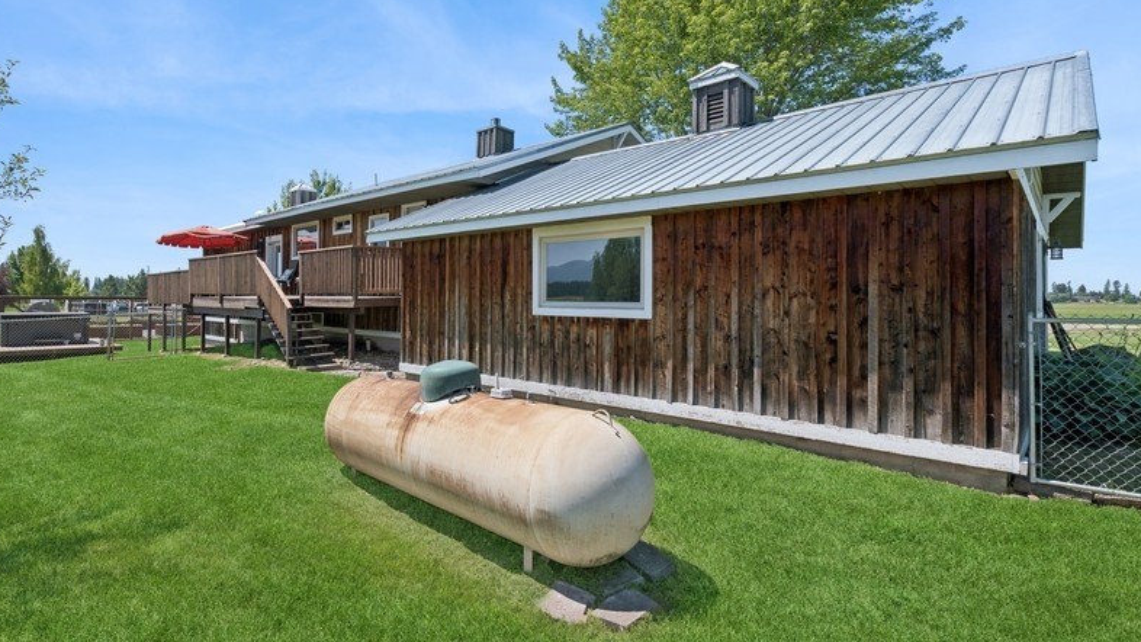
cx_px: 495
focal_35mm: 18
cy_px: 264
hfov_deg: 92.1
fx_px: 545
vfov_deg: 60.6
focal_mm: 10
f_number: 6.3
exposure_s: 1/800
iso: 100
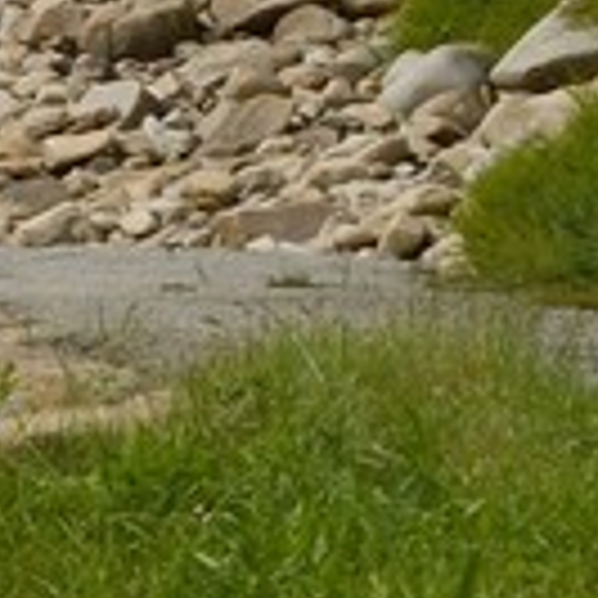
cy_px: -108
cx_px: -2423
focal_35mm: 245
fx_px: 4788
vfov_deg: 7.1
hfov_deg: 5.4
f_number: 14
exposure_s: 1/250
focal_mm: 24
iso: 200
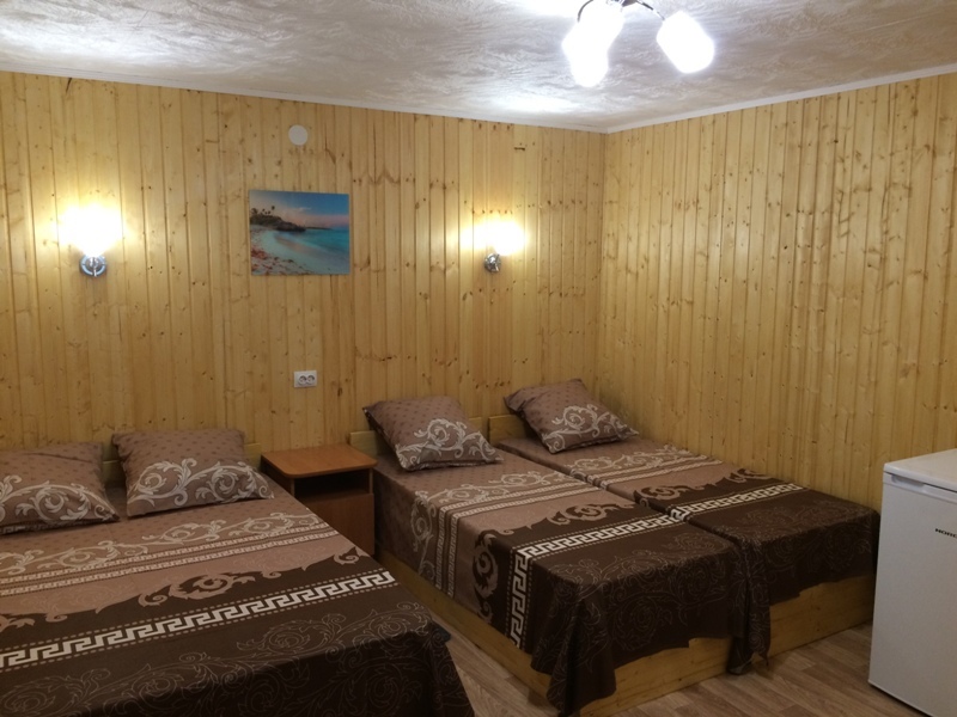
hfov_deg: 61.7
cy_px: 358
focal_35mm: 29
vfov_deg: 48.2
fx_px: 802
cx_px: 478
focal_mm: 4.15
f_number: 2.2
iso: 160
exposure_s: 1/33
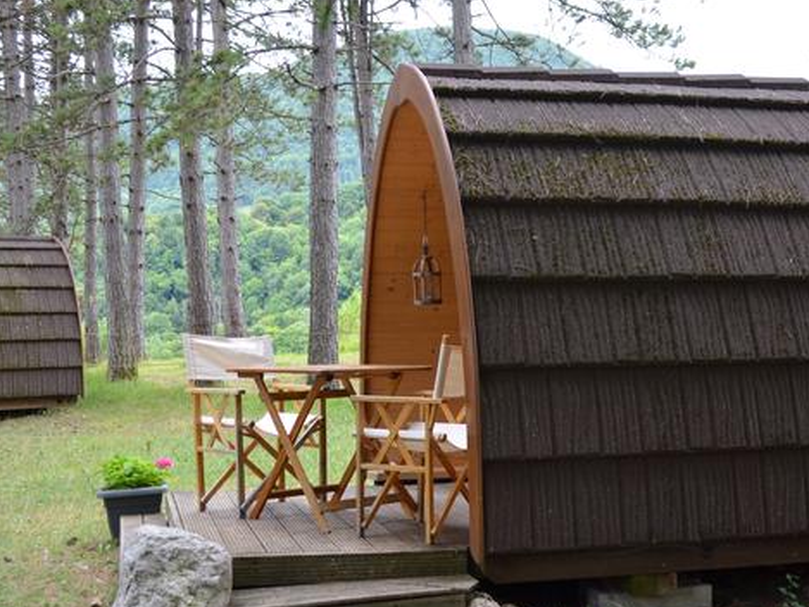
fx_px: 1169
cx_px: 409
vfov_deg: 29.1
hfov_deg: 38.2
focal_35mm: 50
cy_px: 264
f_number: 3.5
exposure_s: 1/80
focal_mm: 18
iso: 125
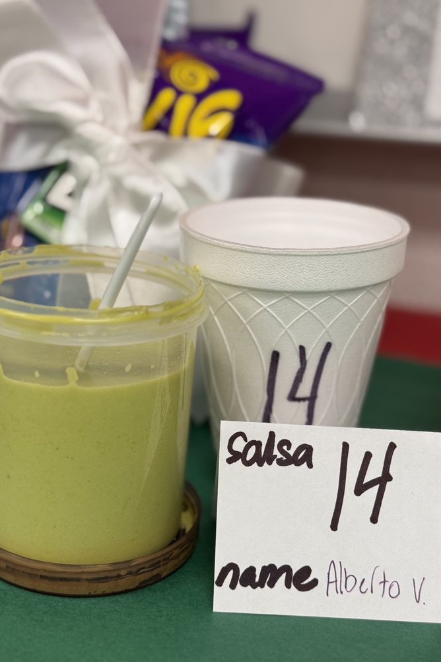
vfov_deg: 38.9
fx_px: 937
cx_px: 212
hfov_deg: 26.5
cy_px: 334
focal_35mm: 51
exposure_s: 1/60
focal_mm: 6.76
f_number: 1.78
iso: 64
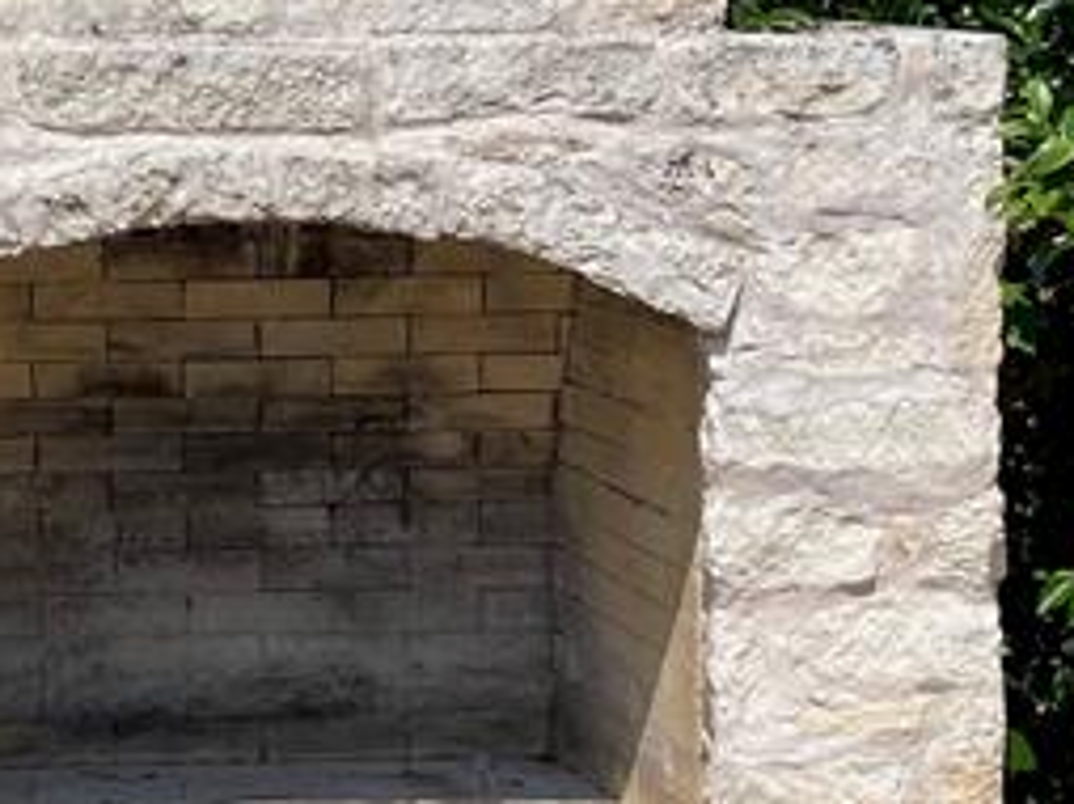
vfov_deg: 14.0
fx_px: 3255
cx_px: 389
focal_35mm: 105
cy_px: 161
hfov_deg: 18.7
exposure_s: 1/4464
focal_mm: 4.2
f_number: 1.6
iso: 32
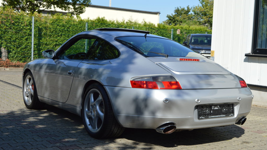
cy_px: 79
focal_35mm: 54
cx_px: 134
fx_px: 382
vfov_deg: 22.2
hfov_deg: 38.5
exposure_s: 1/250
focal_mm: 34
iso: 100
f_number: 8
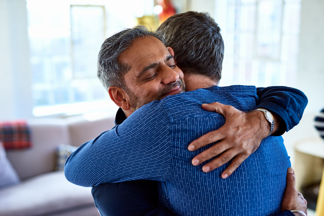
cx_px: 162
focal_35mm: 50
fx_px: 450
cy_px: 108
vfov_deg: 27.0
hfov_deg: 39.6
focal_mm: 50
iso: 400
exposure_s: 1/320
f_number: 2.5
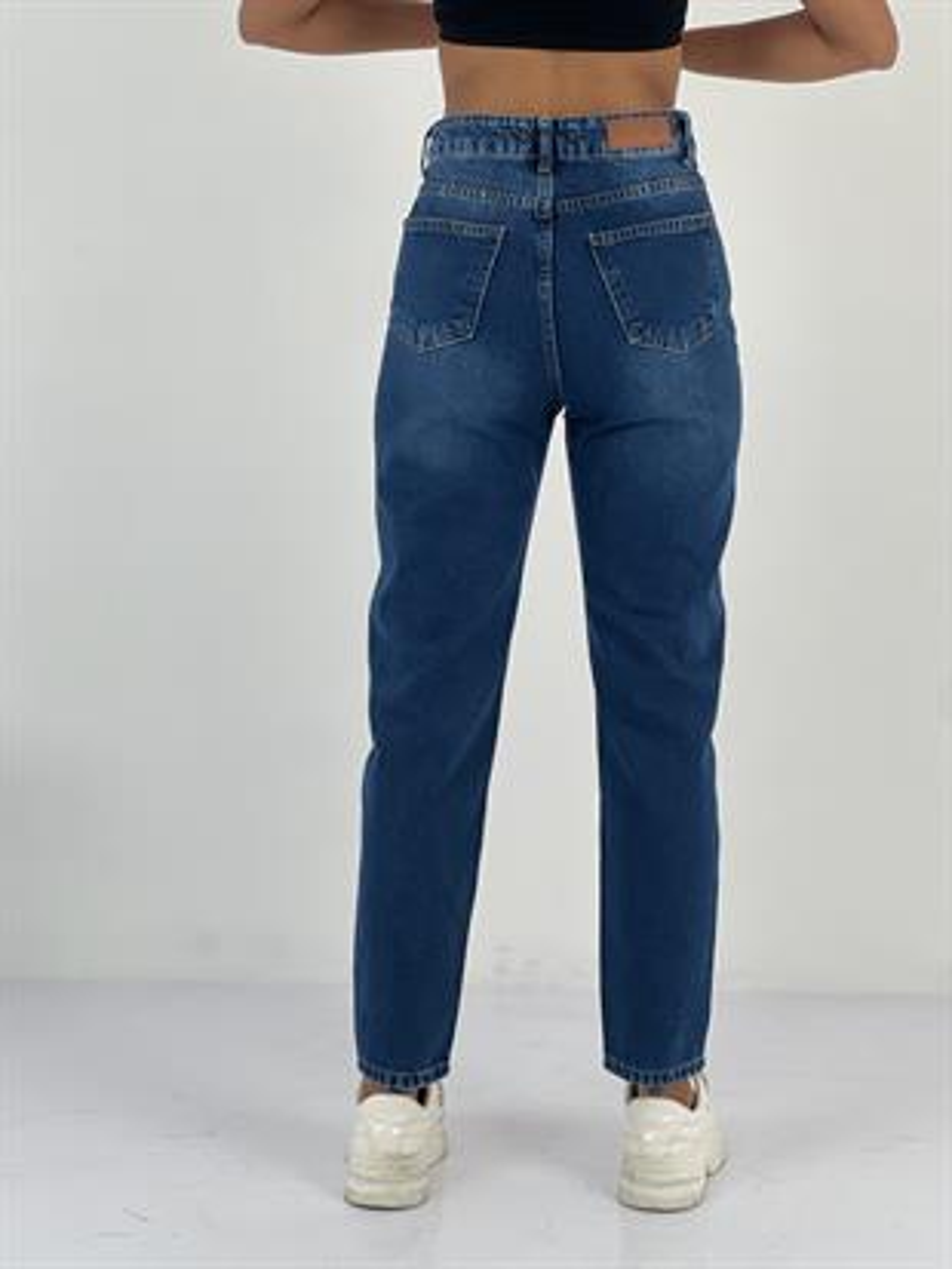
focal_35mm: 77
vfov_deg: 25.3
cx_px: 476
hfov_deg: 19.1
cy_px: 634
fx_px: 2822
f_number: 2.8
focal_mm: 9
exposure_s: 1/100
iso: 40
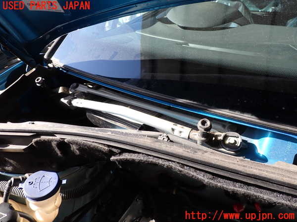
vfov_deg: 54.9
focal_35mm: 25
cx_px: 148
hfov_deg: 69.4
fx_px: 214
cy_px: 111
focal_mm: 4.5
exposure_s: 1/320
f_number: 2.8
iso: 100
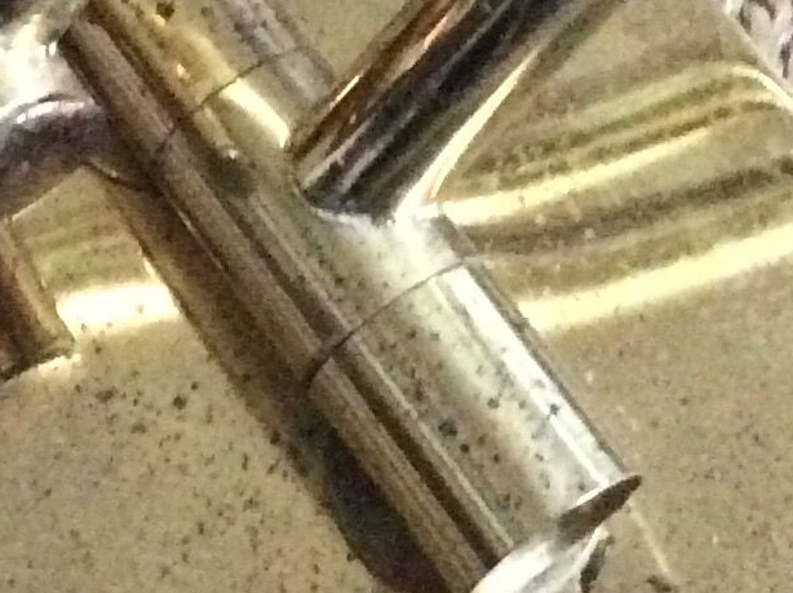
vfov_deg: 10.9
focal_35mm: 135
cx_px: 107
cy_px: 84
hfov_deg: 14.5
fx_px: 3089
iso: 800
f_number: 2.4
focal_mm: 3.3
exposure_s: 1/17
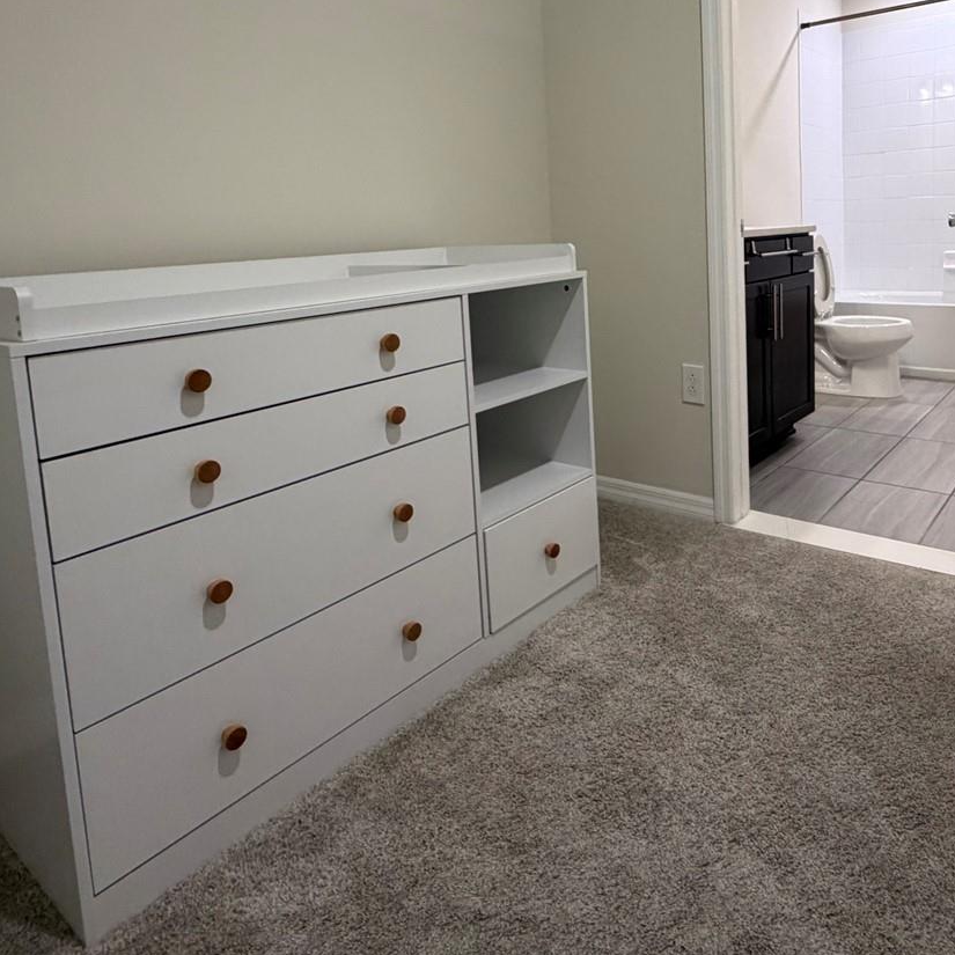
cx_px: 610
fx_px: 749
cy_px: 302
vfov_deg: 63.0
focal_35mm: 24
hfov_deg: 63.9
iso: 250
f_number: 2.2
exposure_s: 1/60
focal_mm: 2.22
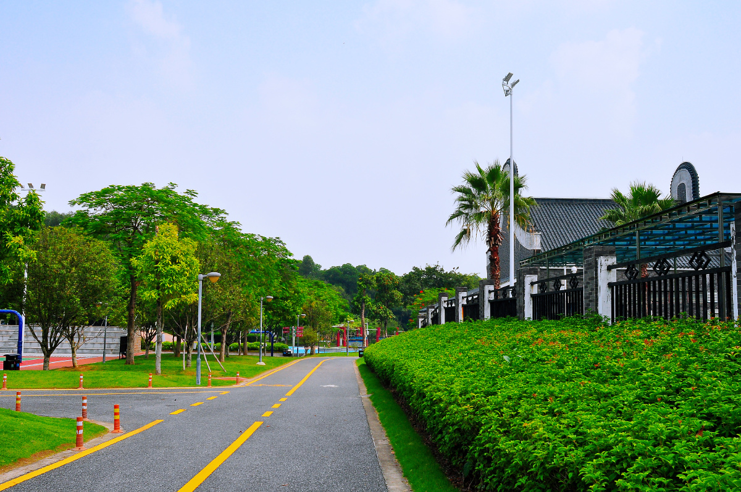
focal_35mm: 36
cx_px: 370
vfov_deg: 36.8
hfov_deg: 53.2
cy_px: 246
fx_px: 740
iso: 560
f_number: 9
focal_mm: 24
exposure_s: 1/1000
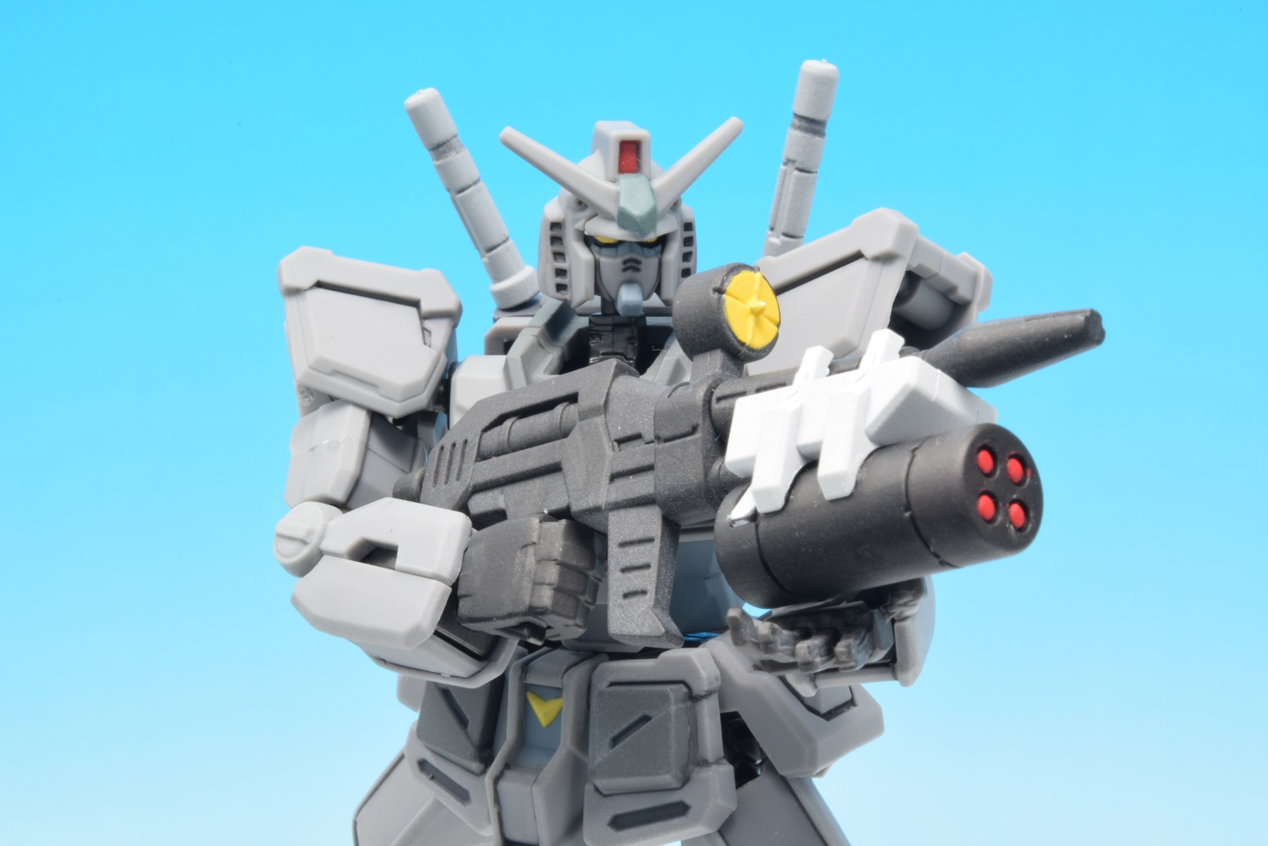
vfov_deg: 16.6
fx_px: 2906
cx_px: 634
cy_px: 423
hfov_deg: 24.6
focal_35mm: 82
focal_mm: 55
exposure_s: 6
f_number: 36
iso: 100
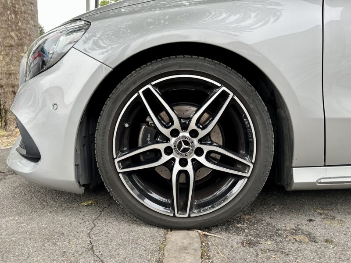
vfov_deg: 56.8
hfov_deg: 71.6
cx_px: 176
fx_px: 243
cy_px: 132
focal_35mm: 24
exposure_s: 1/441
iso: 80
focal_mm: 6.86
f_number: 1.78
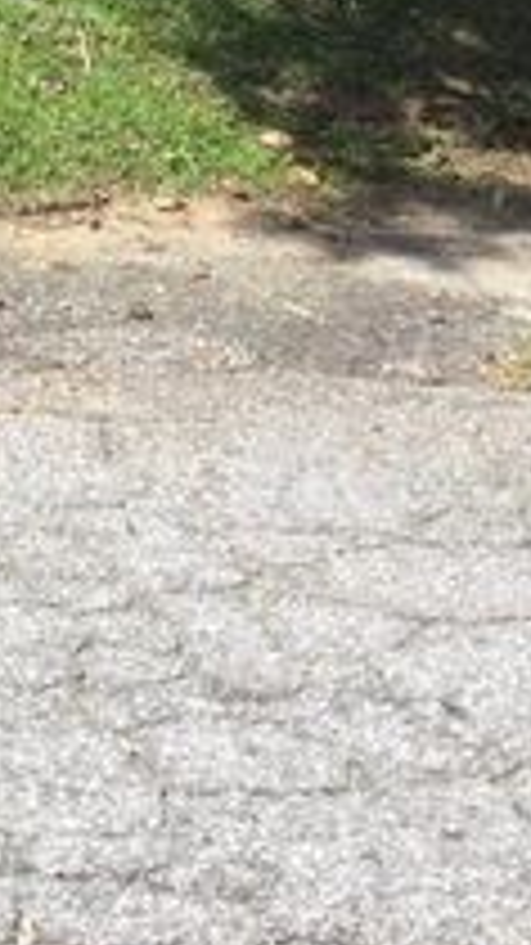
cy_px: -367
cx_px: -342
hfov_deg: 10.8
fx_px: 2680
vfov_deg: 18.3
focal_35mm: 107
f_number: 2.4
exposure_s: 1/815
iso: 25
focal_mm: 3.3
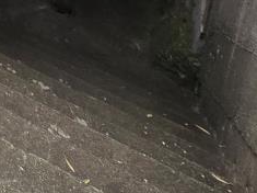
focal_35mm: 83
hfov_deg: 13.7
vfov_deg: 12.0
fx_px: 616
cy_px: -339
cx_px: -408
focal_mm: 2.2
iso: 64
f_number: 2.2
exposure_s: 1/60
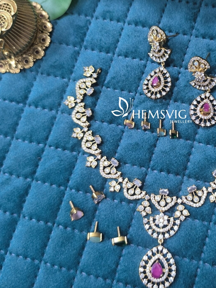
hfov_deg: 32.7
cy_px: 122
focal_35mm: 43
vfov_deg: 43.7
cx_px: 170
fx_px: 358
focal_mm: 6.14
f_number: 1.65
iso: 800
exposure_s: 1/50
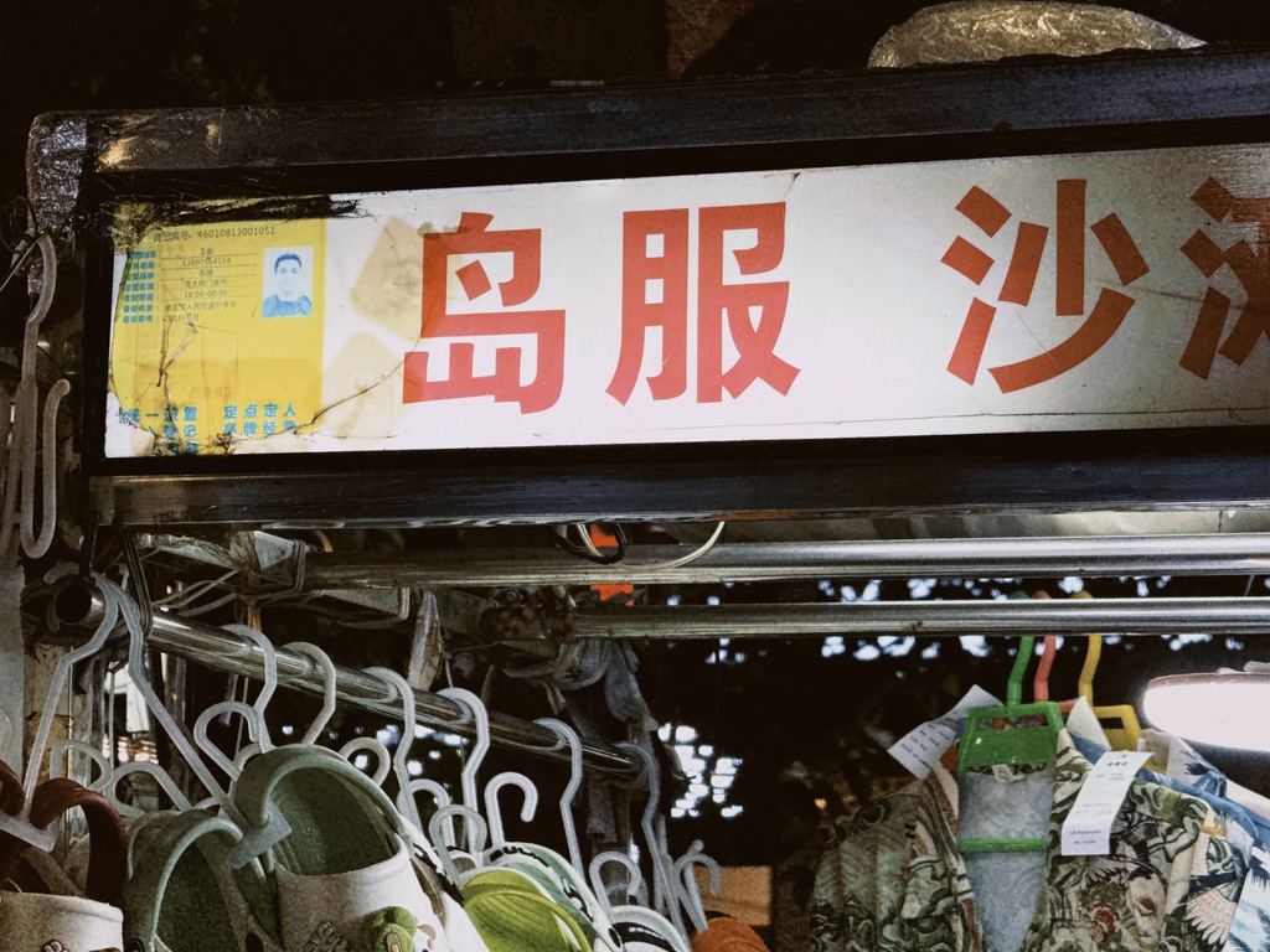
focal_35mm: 120
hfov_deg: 16.4
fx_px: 4403
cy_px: 476
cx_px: 635
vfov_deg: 12.3
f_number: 2.8
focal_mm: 15.66
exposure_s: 1/100
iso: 80
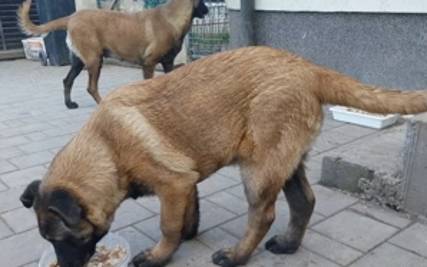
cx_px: 214
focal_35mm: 37
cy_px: 178
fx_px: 430
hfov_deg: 52.8
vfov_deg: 34.1
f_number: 1.8
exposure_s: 1/50
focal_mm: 4
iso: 32
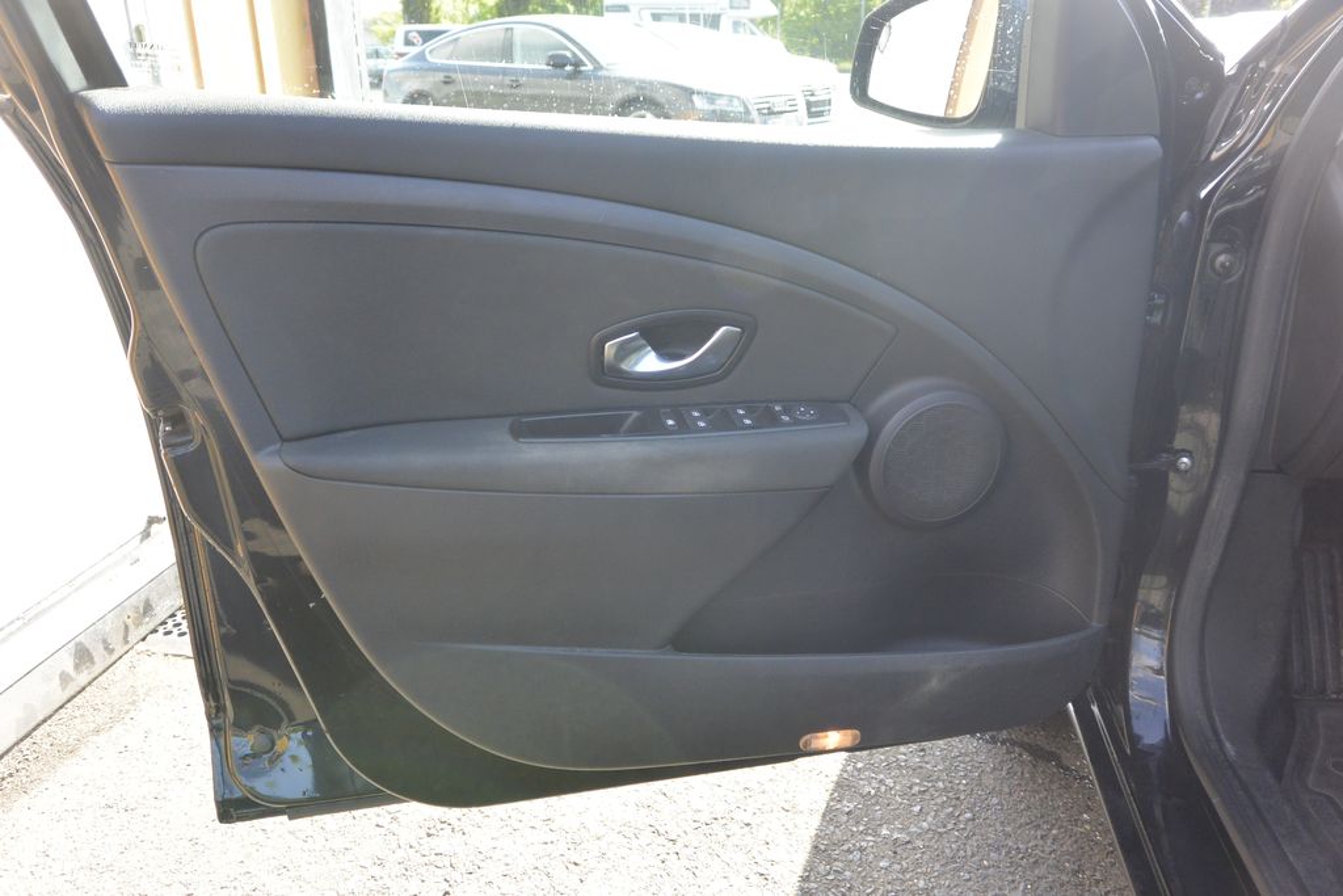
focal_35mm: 27
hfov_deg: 67.4
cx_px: 672
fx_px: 1007
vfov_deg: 47.9
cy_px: 448
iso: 200
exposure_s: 1/200
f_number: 3.5
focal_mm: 10
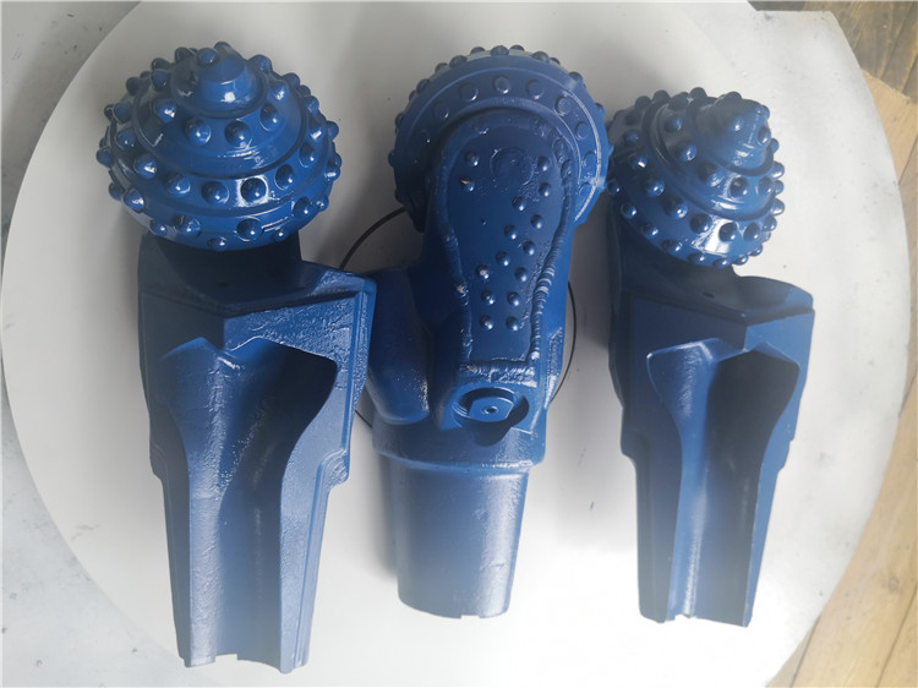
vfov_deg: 51.3
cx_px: 459
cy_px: 344
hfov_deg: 65.3
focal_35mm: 27
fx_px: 716
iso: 50
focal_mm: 3.95
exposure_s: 1/100
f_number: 1.6
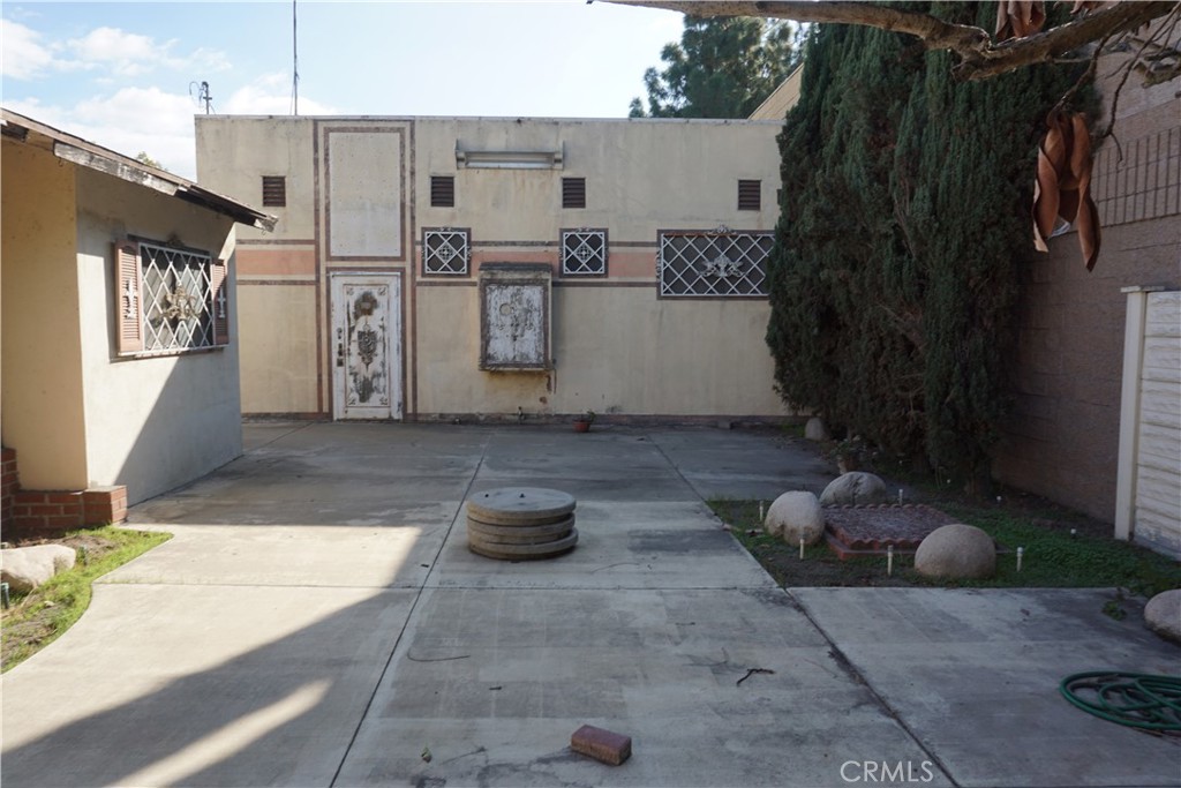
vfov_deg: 53.1
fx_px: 787
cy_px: 394
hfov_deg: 73.7
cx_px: 590
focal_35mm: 24
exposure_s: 1/100
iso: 100
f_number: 9
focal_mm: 16
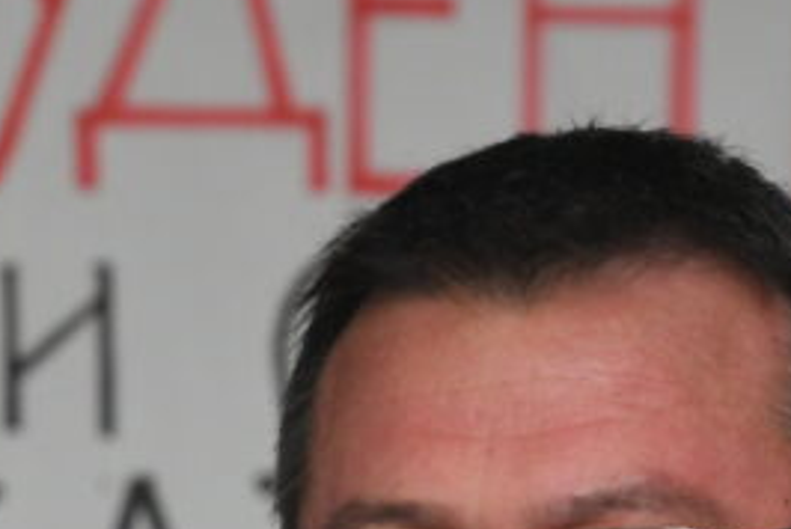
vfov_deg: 1.2
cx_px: 384
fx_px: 25383
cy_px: 753
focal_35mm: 1154
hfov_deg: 1.8
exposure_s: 1/160
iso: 800
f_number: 4
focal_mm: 200
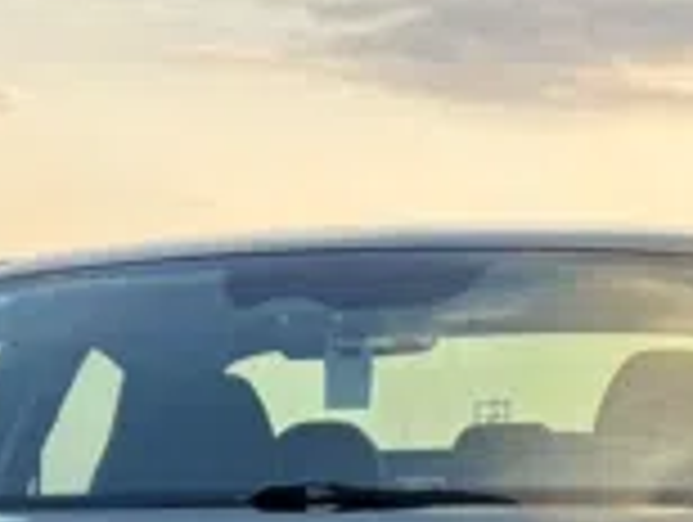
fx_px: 3990
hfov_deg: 9.9
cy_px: 747
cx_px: 252
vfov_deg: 7.4
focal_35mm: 199
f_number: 1.78
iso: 64
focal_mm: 6.76
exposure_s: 1/672
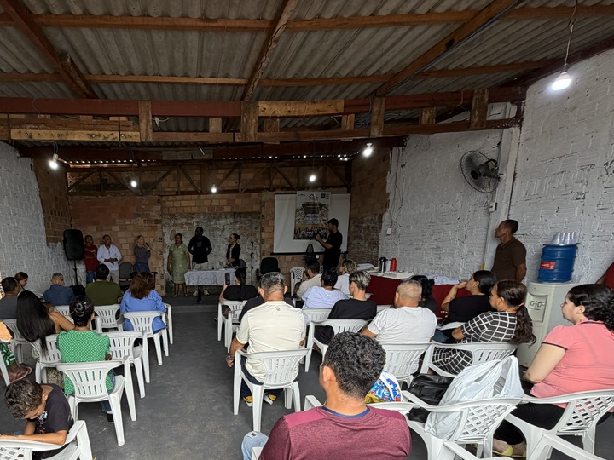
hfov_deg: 76.1
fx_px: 372
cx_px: 197
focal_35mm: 21
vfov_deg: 60.3
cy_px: 339
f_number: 2.2
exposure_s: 1/120
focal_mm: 2.22
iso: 100
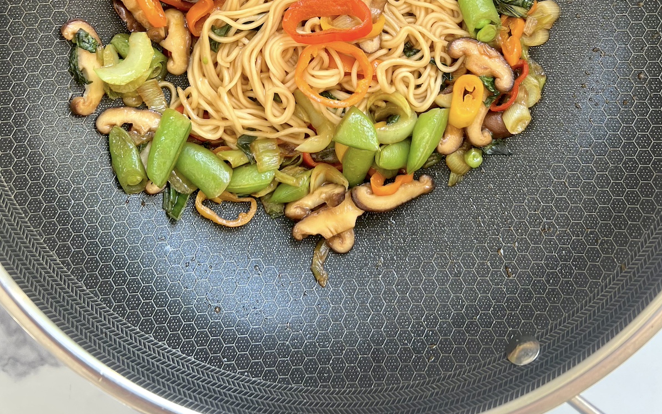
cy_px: 8
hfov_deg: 52.7
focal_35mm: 37
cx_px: 333
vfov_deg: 32.0
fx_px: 668
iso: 80
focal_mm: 5.7
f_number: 1.5
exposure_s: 1/121
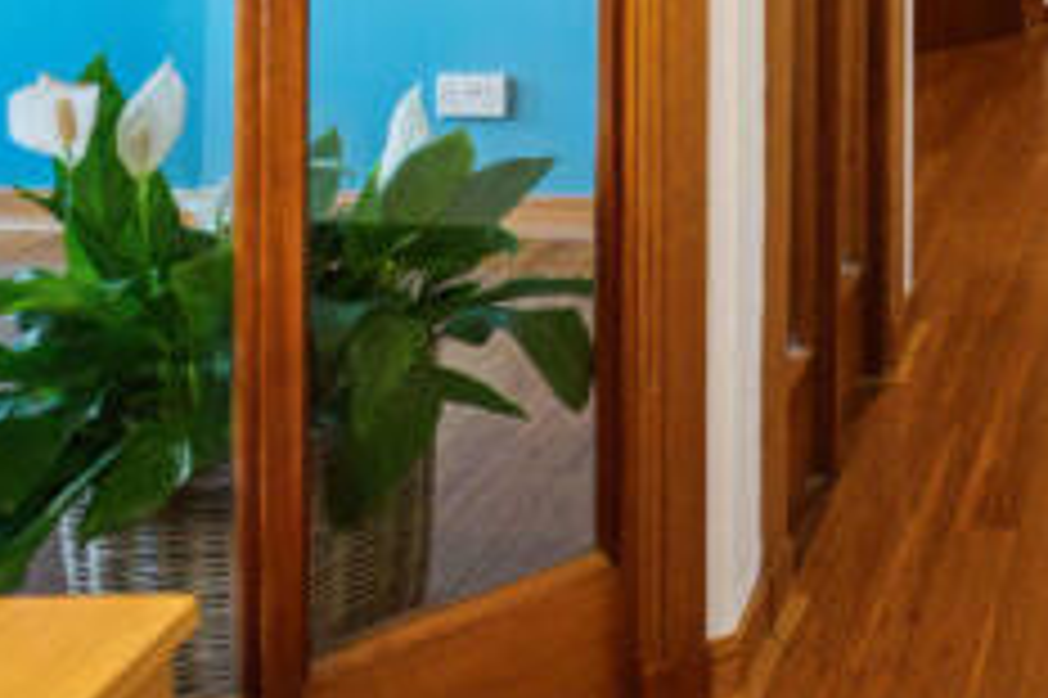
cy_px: -250
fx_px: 1350
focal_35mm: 46
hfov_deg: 35.2
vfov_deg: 24.6
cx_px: 1199
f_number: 4
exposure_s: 1/30
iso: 800
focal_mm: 11
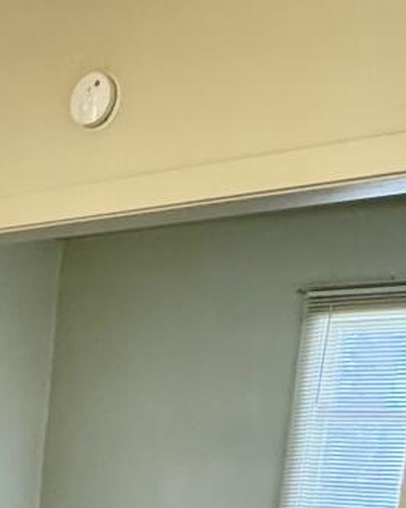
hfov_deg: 17.5
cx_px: -173
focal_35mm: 80
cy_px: 755
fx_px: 1203
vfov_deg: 20.5
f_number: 2.2
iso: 250
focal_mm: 2.22
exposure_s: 1/60
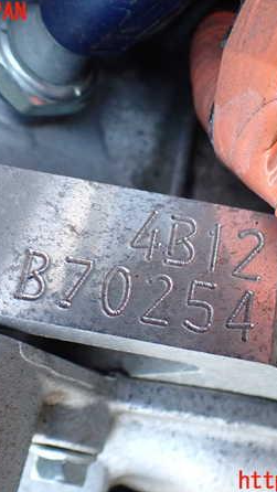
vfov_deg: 46.4
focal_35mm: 44
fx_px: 574
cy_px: 247
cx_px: 157
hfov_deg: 27.1
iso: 640
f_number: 2.3
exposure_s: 1/125
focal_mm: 5.4
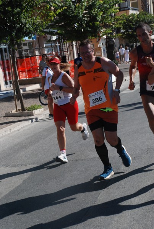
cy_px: 114
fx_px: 594
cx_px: 77
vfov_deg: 21.9
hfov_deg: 14.8
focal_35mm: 93
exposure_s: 1/2000
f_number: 8
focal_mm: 62
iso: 1000
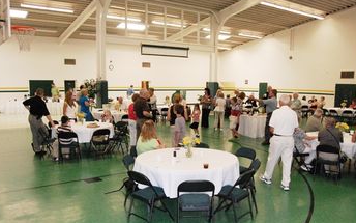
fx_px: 310
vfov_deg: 39.3
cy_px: 133
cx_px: 191
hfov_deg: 59.6
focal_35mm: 32
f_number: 5.6
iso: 1600
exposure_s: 1/80
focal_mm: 18
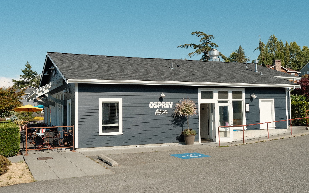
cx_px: 154
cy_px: 91
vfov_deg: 32.7
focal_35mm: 39
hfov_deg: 50.4
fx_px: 328
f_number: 5.6
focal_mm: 25.5
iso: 320
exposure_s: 1/1250
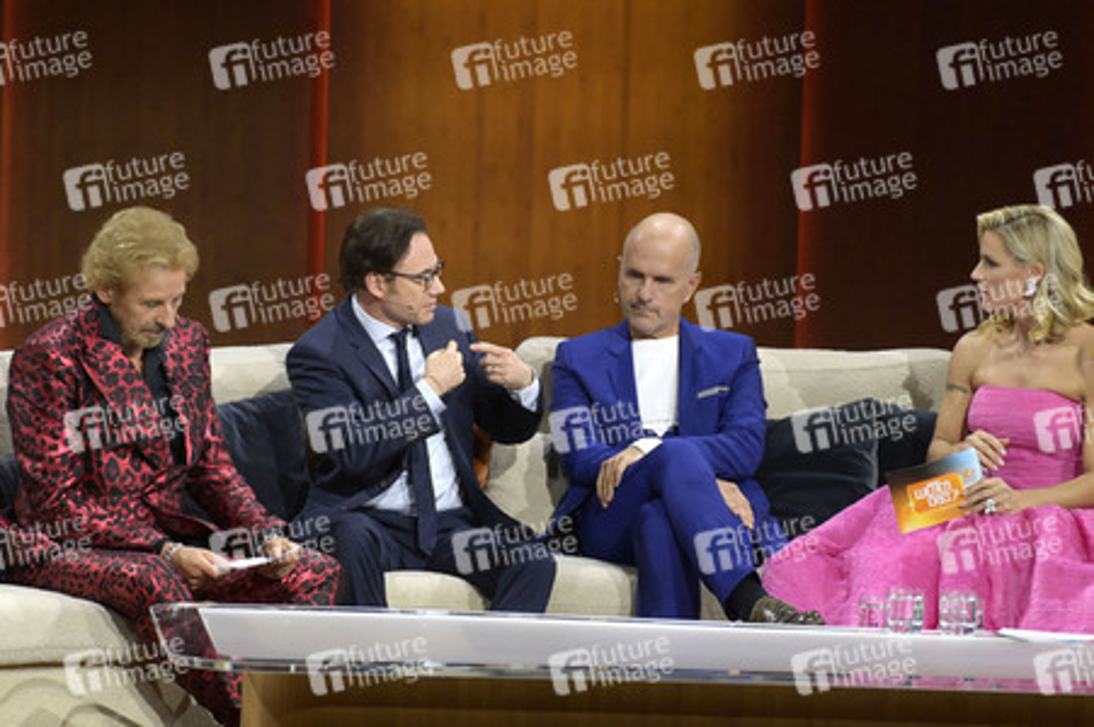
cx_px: 547
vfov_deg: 3.1
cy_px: 364
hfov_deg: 4.7
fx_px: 13361
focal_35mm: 440
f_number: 5.6
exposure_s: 1/400
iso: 10000
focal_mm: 440
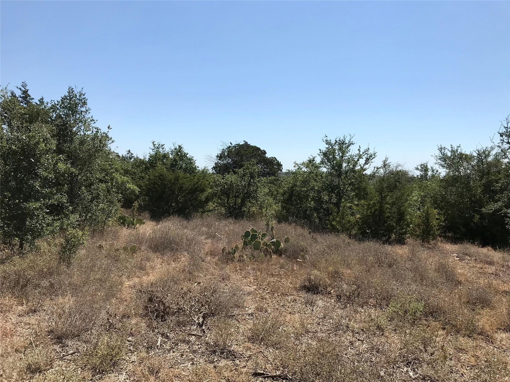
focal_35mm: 28
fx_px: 413
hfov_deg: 63.4
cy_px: 191
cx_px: 255
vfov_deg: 49.7
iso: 20
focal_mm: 3.99
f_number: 1.8
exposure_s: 1/3690
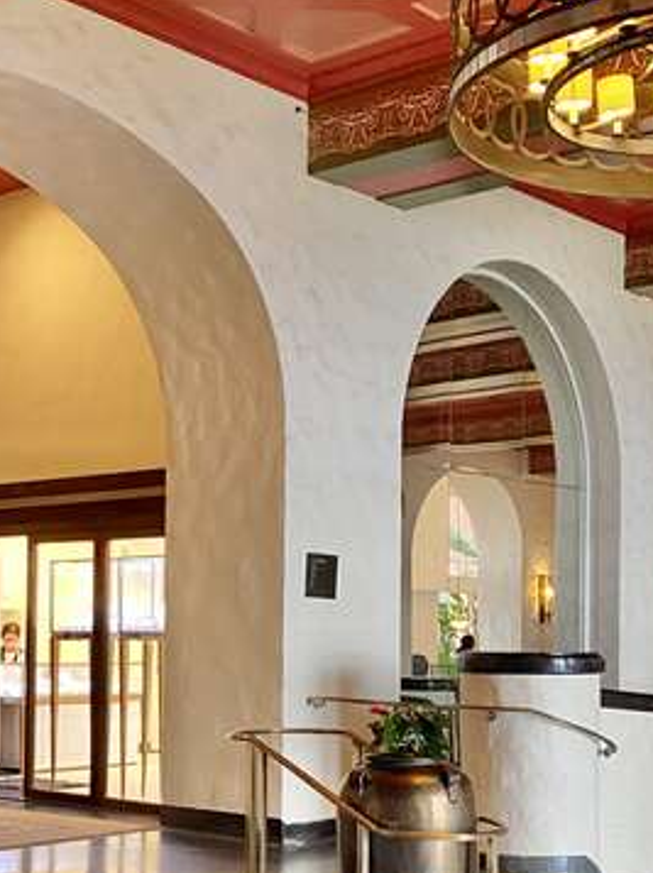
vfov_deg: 33.8
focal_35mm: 56
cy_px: 636
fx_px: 1411
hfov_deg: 26.0
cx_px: 254
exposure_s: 1/60
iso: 250
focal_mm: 4.25
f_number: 1.8
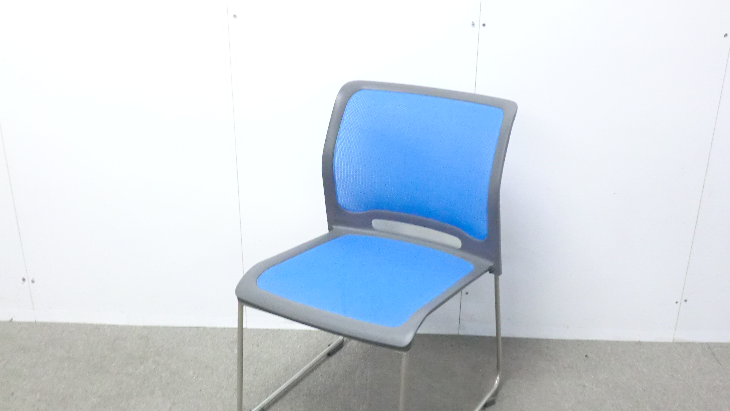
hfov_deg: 48.4
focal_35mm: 42
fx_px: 813
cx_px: 369
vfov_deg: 28.3
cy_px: 247
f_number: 3.9
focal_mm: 6.9
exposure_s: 1/25
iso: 800
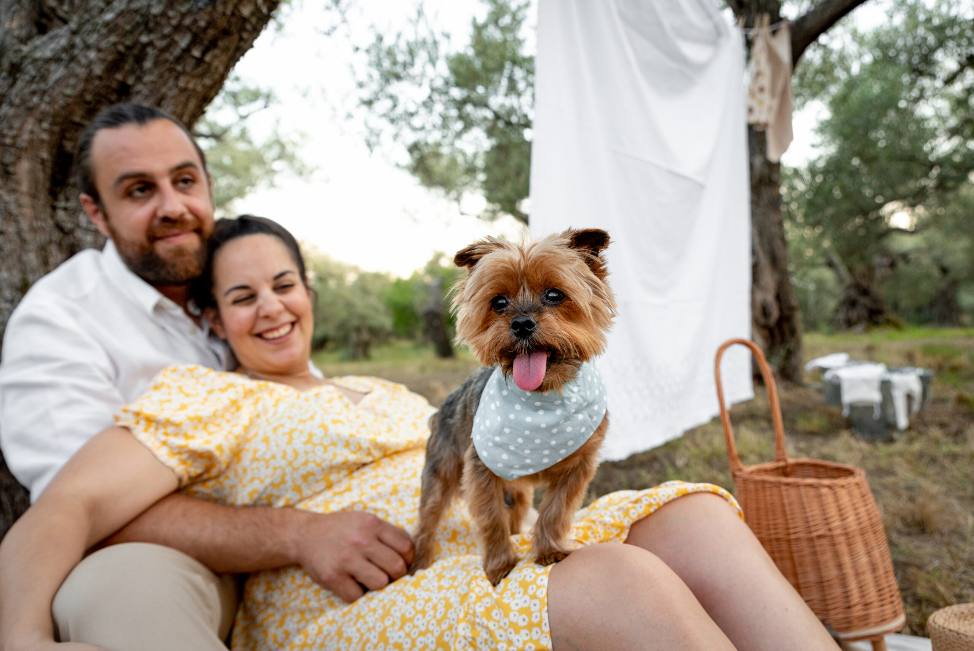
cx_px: 487
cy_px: 326
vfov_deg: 45.0
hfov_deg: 63.6
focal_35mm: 29
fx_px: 785
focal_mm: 29
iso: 640
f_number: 4
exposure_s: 1/200
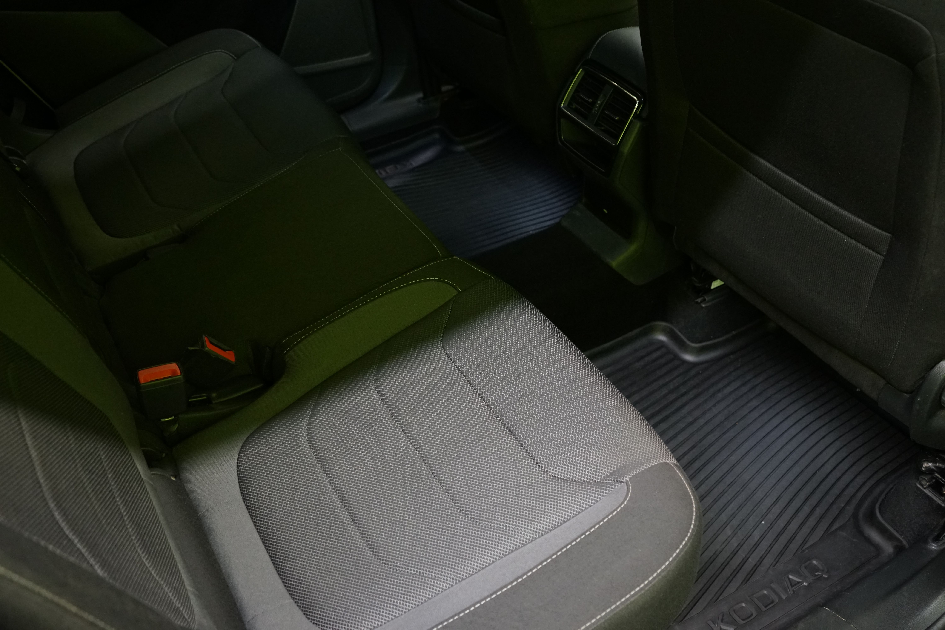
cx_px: 472
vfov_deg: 40.0
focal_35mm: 33
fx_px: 866
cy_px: 315
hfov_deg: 57.2
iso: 2500
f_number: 5
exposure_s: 1/15
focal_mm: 33
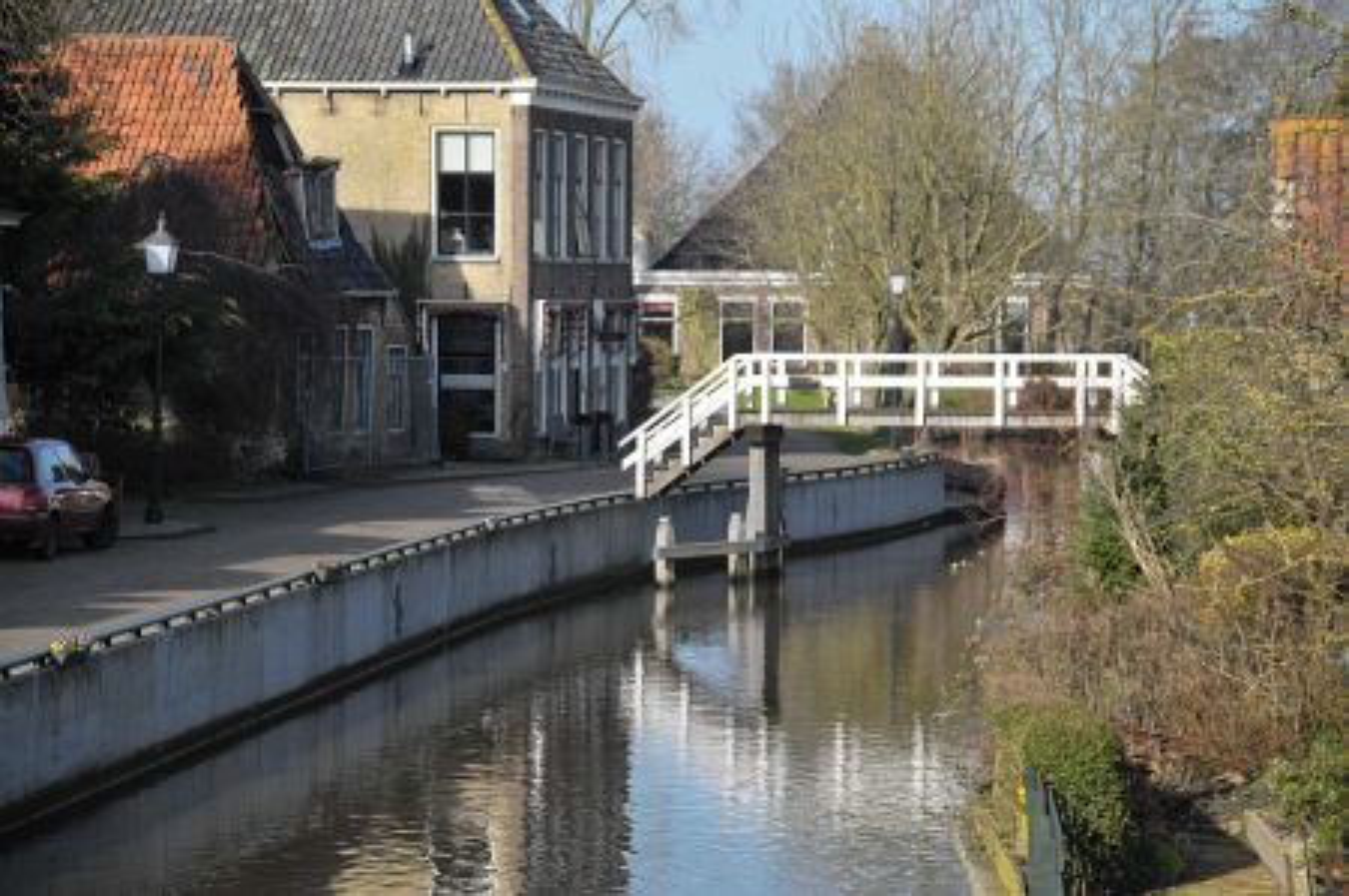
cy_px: 448
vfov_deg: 10.1
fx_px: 5053
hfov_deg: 15.2
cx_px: 674
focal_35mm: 135
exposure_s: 1/1000
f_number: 5.6
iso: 320
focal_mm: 90
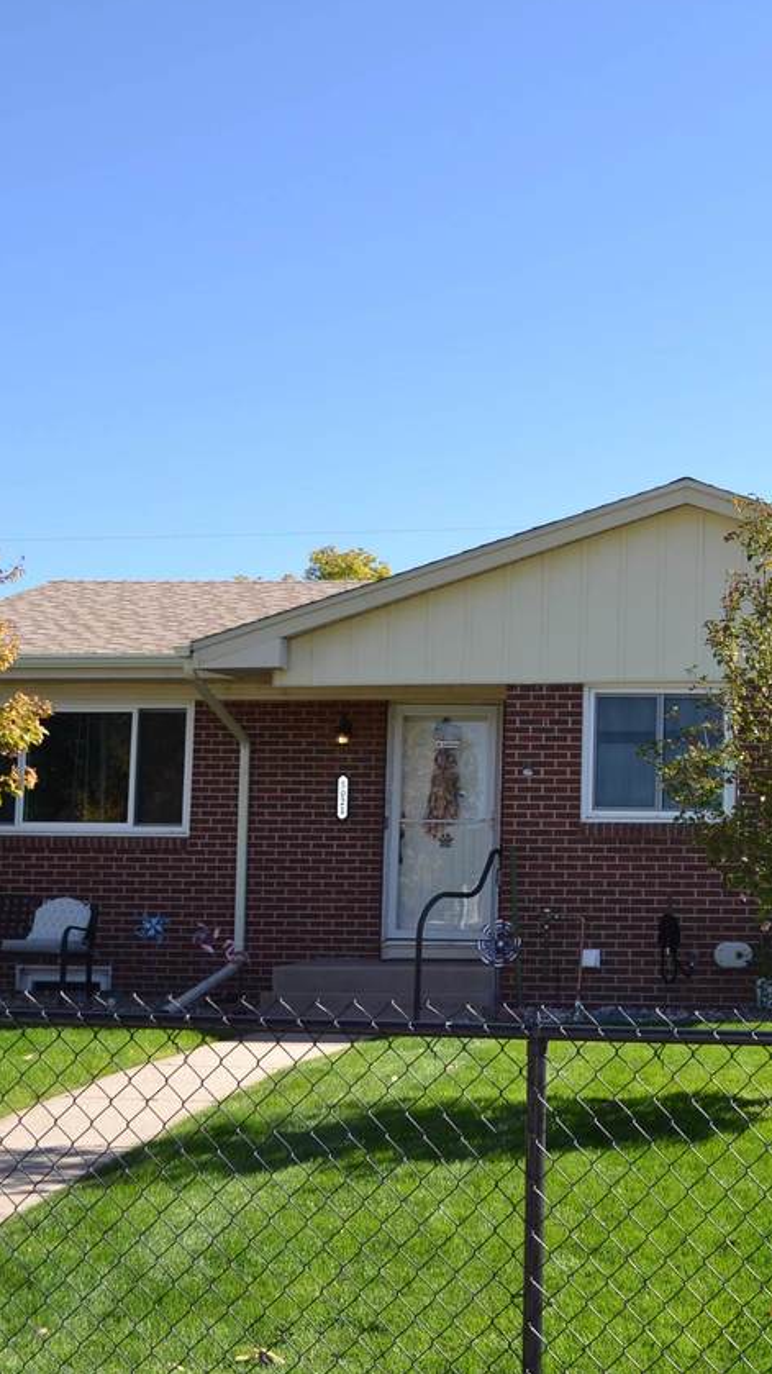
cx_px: 785
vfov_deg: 42.9
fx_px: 1748
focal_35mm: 48
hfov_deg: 23.8
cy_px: 678
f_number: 7.1
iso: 100
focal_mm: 20
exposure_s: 1/200
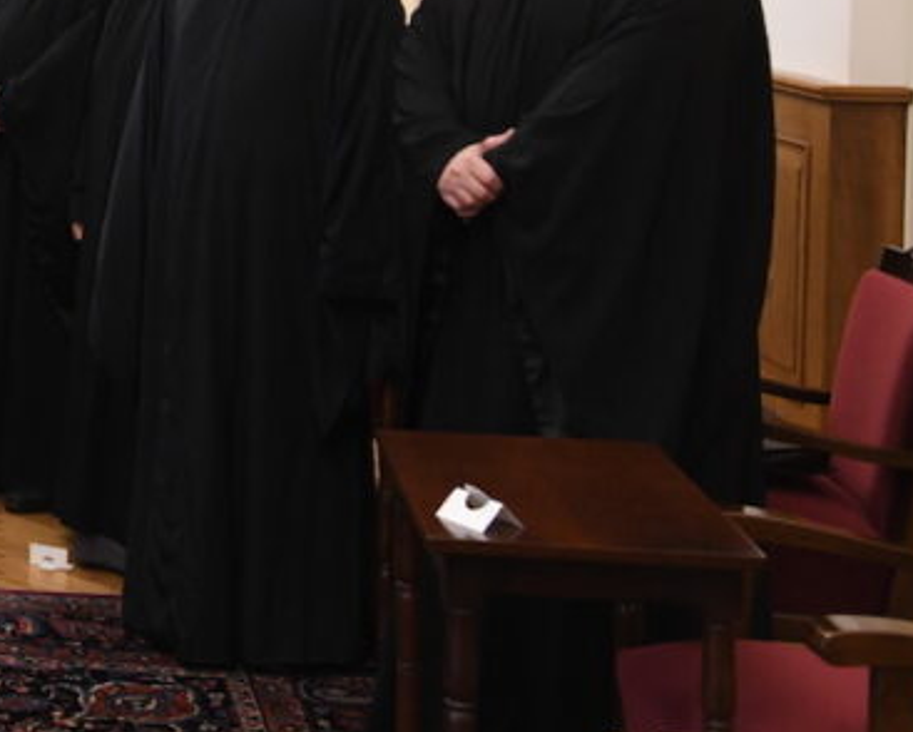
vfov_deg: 16.8
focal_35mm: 89
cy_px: -66
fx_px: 2406
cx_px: -254
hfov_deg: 19.8
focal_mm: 34
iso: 4000
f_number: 7.1
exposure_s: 1/80
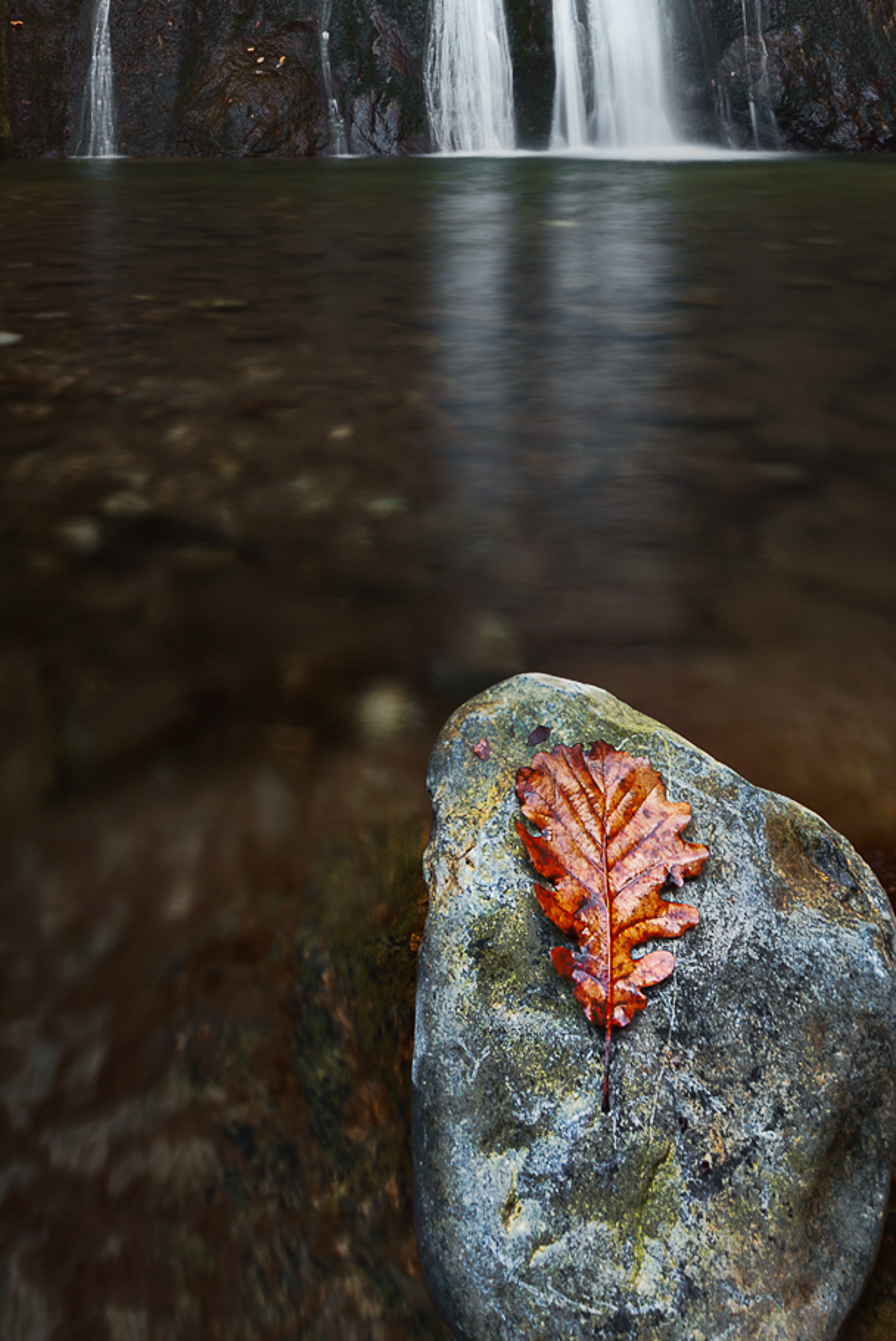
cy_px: 55
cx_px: 281
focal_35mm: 36
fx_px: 1342
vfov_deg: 46.1
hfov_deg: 36.5
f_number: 16
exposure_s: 2.5
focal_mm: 16
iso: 100
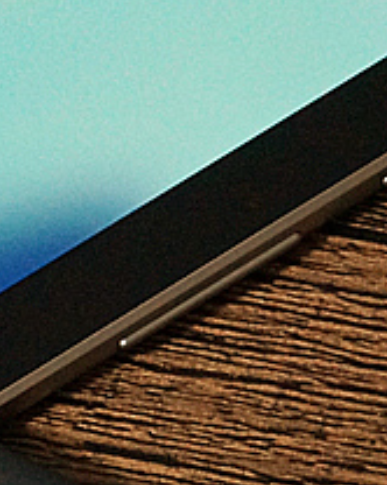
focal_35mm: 298
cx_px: -175
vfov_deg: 6.5
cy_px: 317
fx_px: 4273
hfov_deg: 5.1
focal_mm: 44
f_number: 5.6
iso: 2000
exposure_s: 1/80
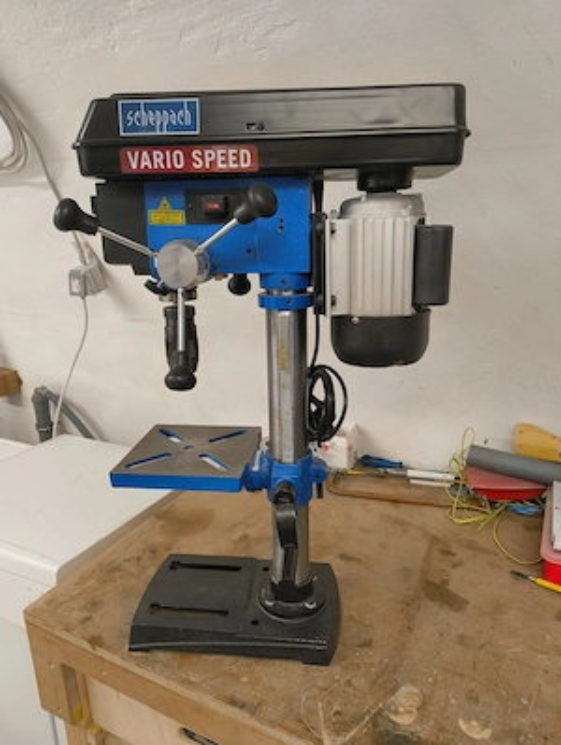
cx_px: 280
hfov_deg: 57.0
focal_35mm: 24
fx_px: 517
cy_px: 372
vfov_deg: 71.5
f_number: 1.87
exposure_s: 1/50
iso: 769
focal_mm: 5.56
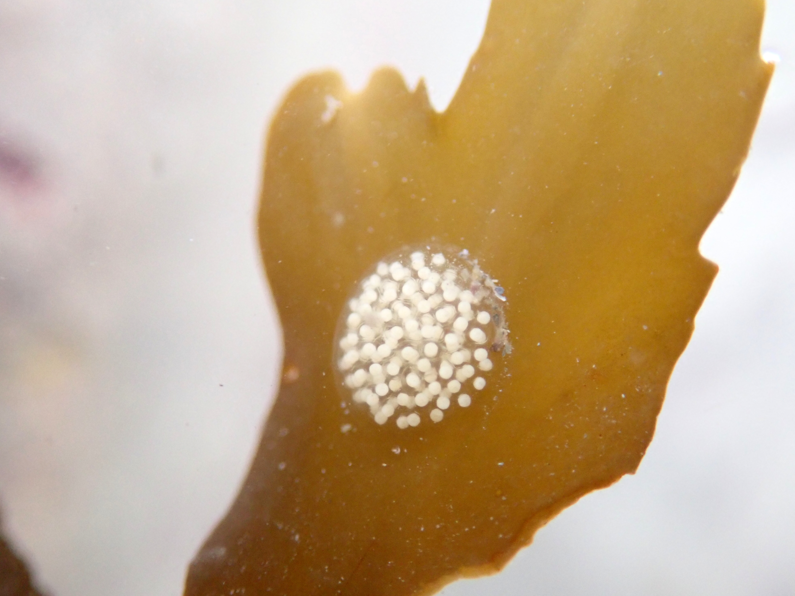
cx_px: 405
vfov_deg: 32.9
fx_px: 1011
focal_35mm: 44
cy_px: 294
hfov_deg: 42.9
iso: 1000
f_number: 2.9
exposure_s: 1/40
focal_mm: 7.86
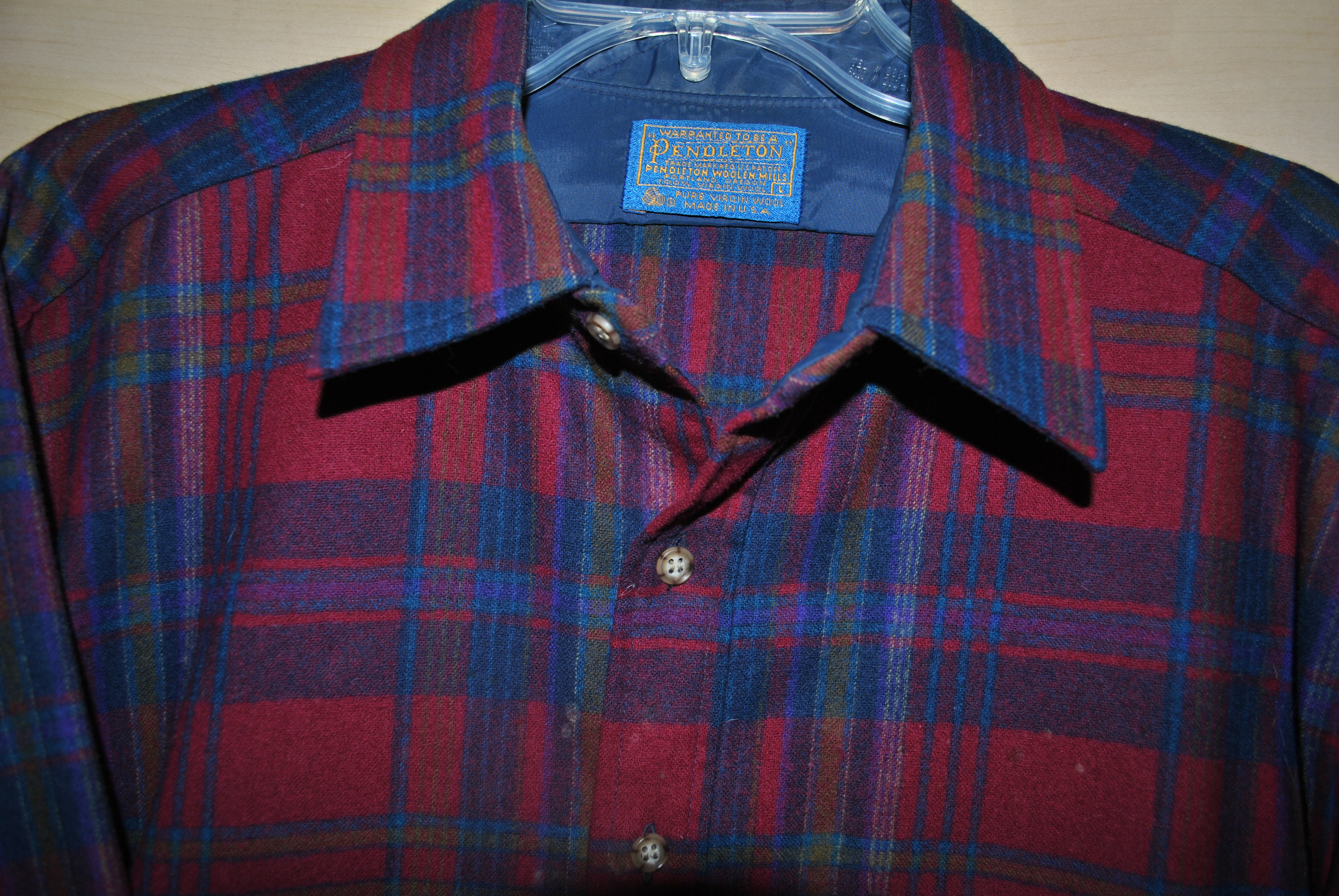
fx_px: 1005
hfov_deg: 67.3
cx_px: 670
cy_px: 448
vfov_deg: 48.0
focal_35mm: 27
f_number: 4
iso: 100
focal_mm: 18
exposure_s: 1/125
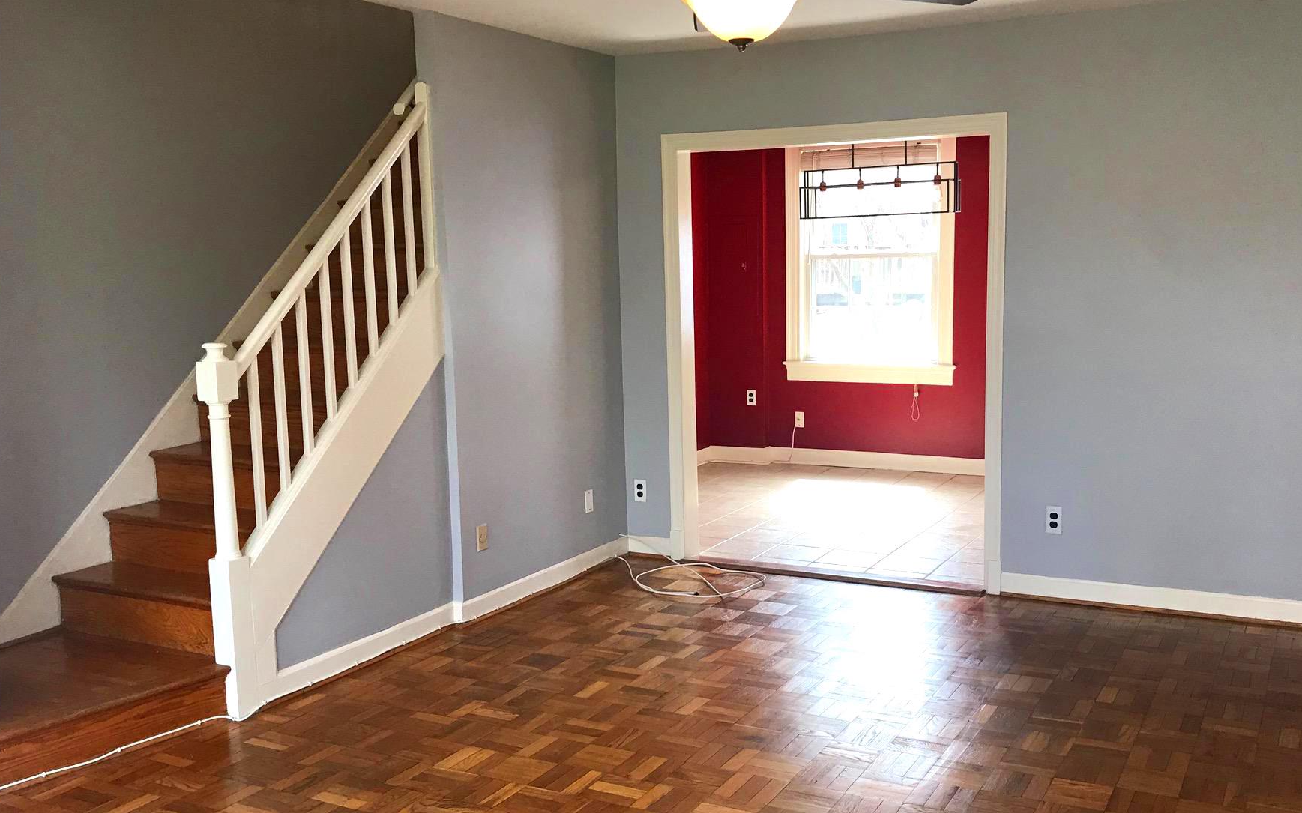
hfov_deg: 55.3
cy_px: 442
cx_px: 709
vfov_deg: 36.2
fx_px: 1242
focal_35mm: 35
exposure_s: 1/40
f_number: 1.8
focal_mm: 3.99
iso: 20
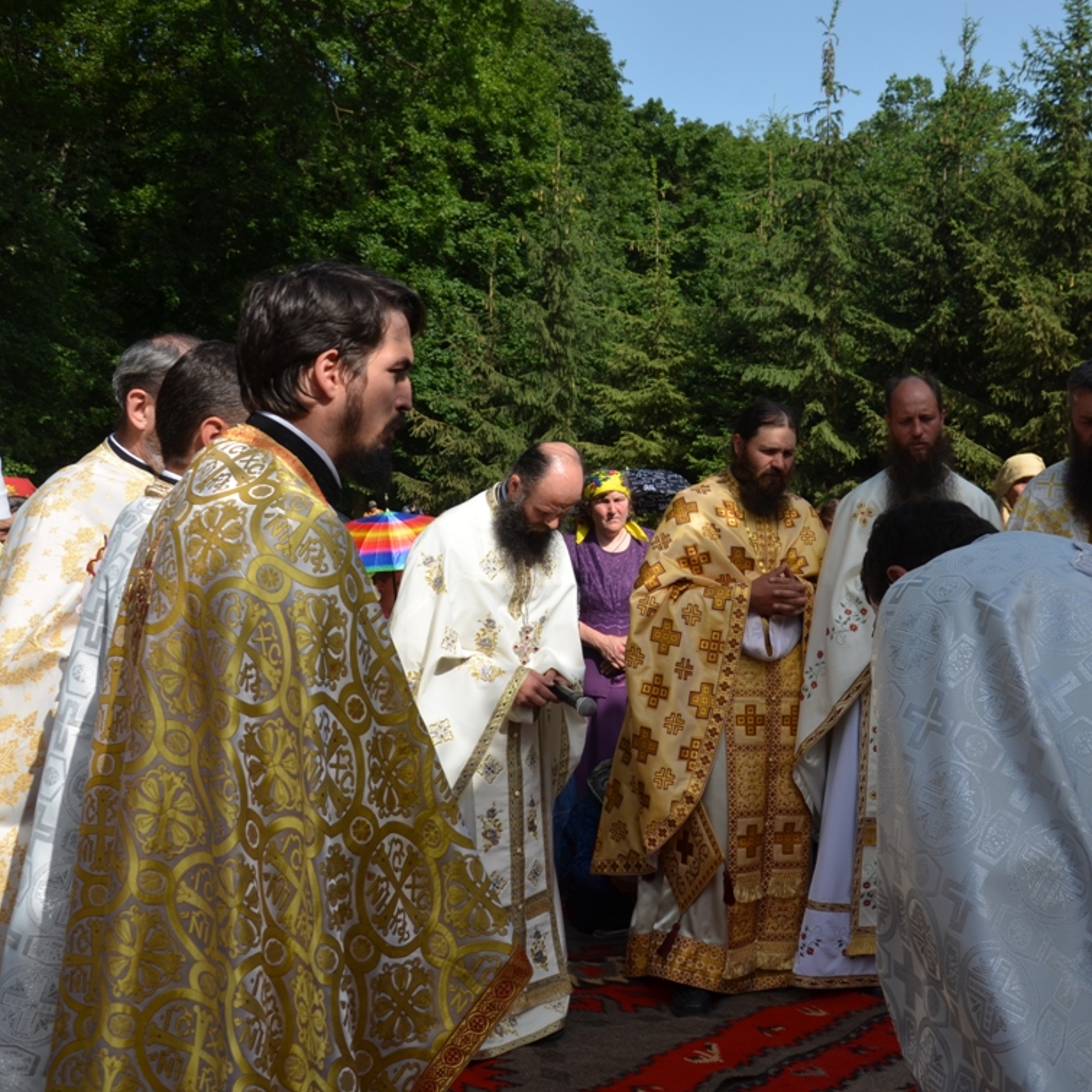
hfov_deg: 38.4
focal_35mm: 43
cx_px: 780
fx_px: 1535
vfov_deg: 39.2
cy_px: 553
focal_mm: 22
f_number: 8
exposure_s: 1/250
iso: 125
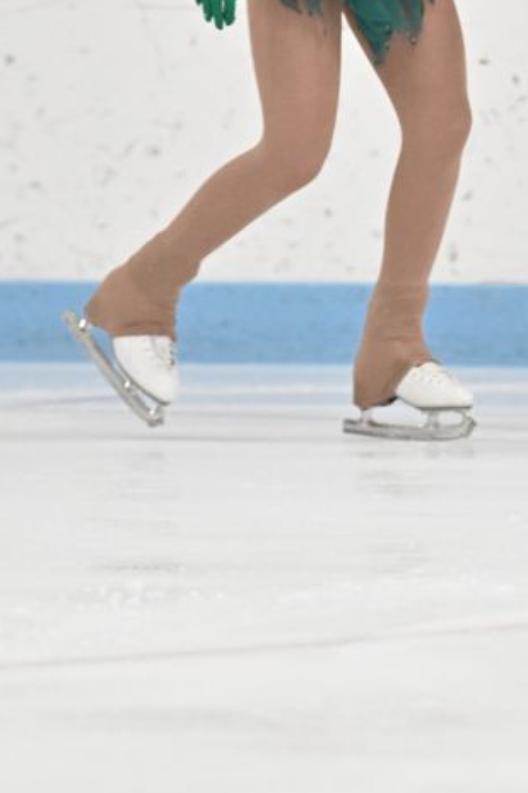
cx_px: 425
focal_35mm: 728
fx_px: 16027
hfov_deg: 1.9
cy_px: 43
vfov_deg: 2.8
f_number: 2.8
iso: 5000
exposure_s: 1/800
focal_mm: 250
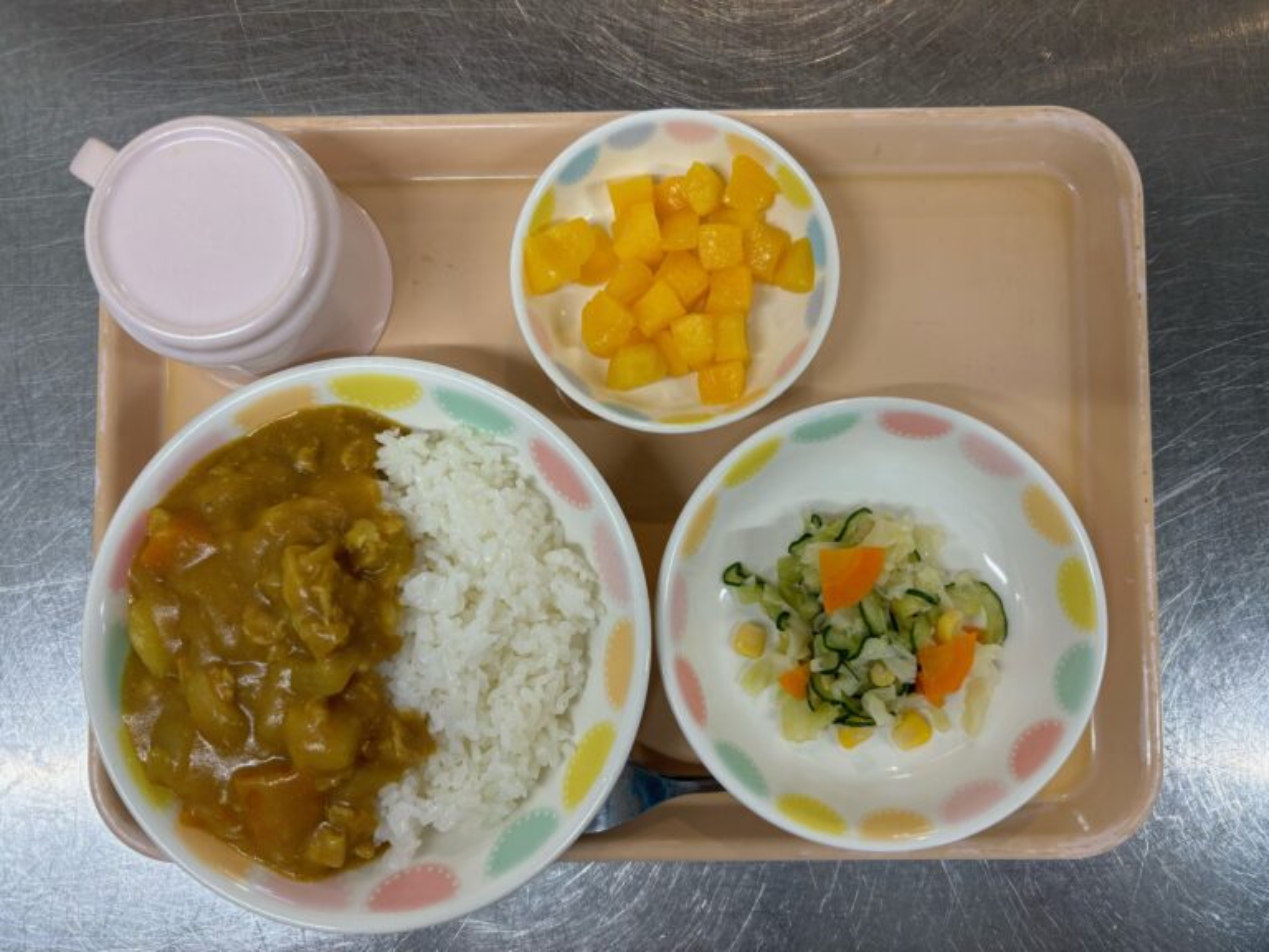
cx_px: 634
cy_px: 476
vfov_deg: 53.1
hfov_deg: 67.3
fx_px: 953
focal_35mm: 26
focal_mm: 5.96
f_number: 1.6
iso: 80
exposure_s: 1/120
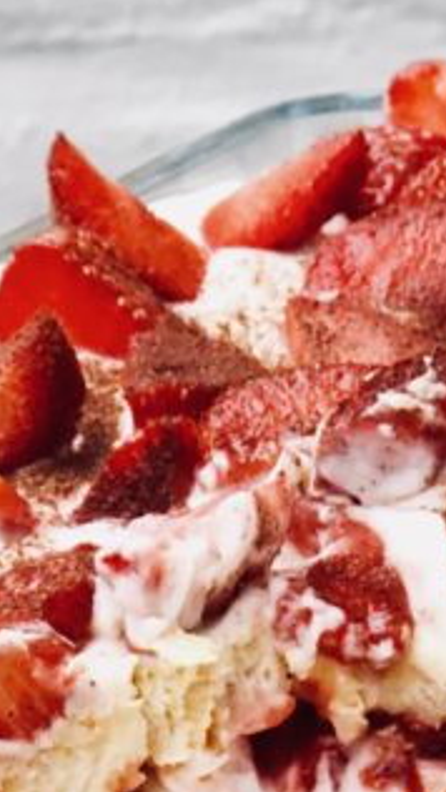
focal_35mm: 268
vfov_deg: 7.9
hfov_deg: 4.5
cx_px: 316
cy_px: 1114
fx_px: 5628
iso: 25
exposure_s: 1/60
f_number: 2.8
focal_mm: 6.6
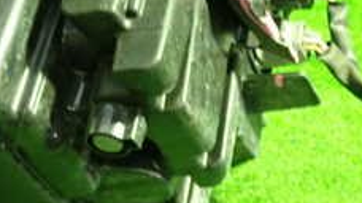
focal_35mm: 86
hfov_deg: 24.4
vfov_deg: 13.9
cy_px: 27
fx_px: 825
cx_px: 81
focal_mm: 5.4
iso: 800
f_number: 2.3
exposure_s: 1/25
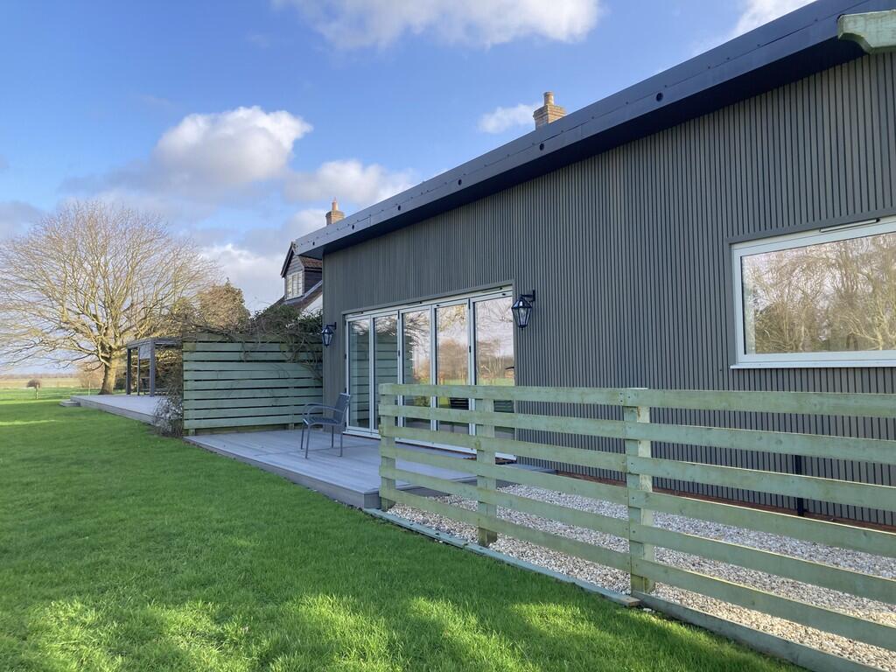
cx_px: 448
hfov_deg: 63.4
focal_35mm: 28
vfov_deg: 49.7
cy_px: 336
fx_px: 725
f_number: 1.8
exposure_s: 1/453
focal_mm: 3.99
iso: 20
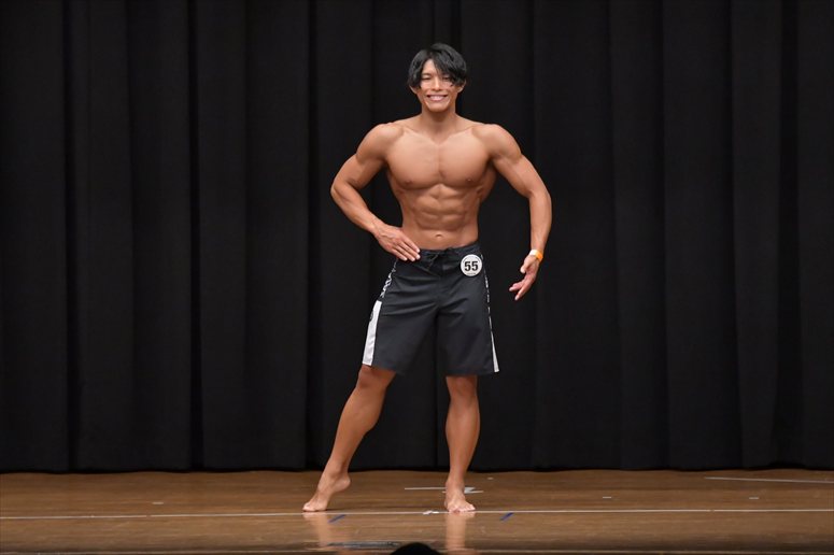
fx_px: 5557
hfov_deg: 8.6
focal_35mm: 240
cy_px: 278
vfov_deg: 5.7
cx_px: 417
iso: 6400
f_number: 5.6
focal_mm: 160
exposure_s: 1/400
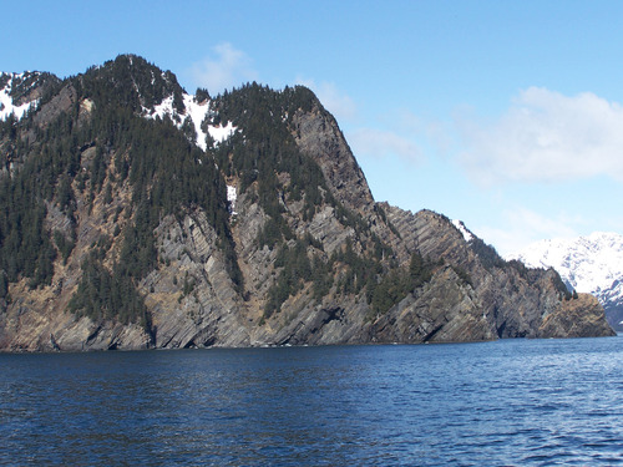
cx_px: 312
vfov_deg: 21.9
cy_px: 234
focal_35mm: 67
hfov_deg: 29.0
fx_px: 1206
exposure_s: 1/800
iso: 80
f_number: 4.5
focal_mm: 11.1
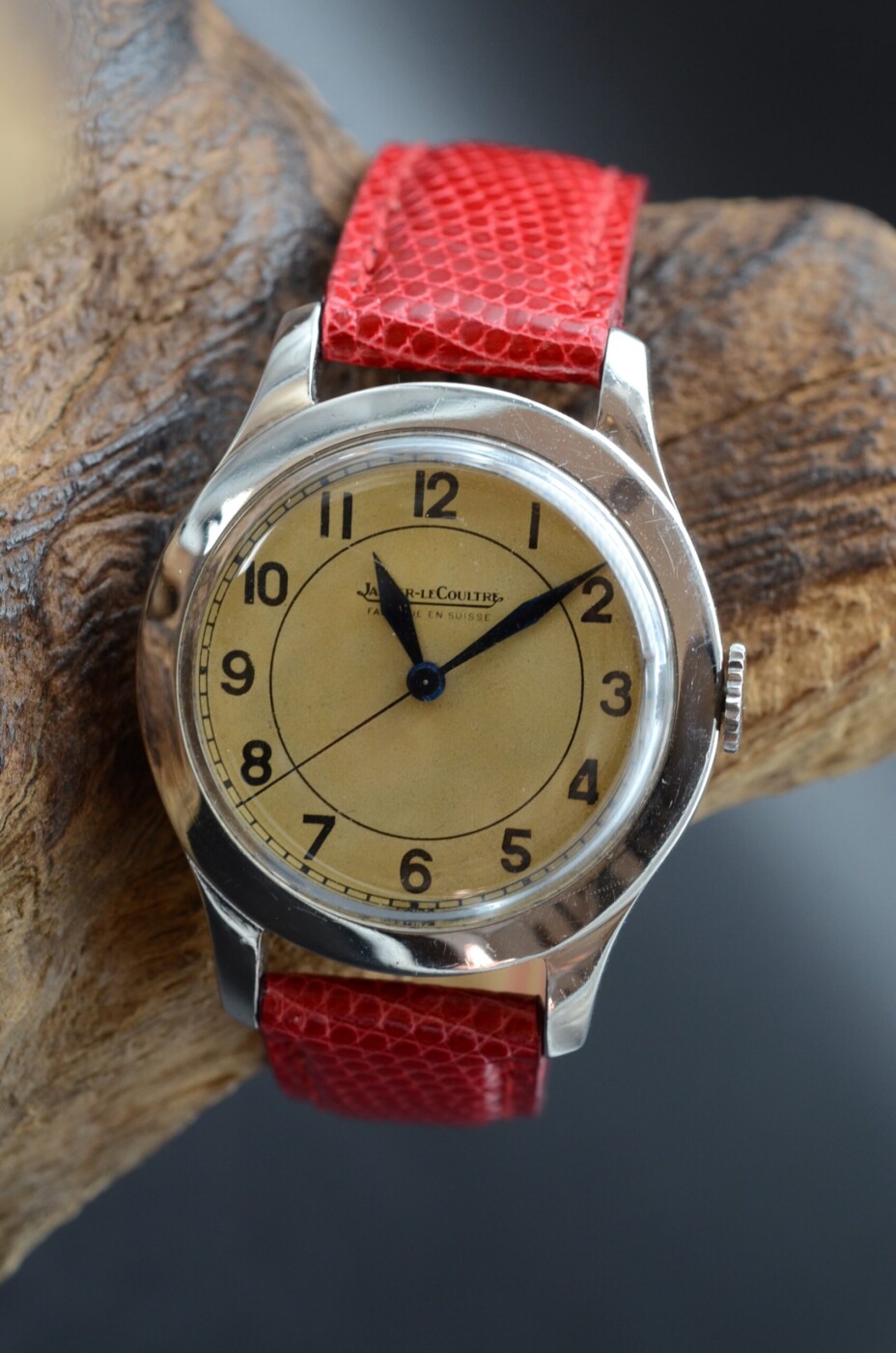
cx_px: 448
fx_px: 3373
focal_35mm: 90
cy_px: 676
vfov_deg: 22.7
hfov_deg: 15.1
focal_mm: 60
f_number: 9
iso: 500
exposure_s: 1/30
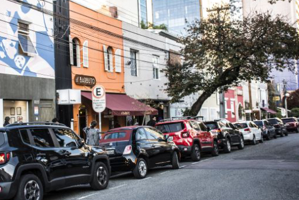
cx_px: 108
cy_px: 77
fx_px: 424
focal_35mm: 51
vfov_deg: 26.4
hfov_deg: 38.6
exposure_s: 1/100
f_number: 5
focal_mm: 26
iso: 640
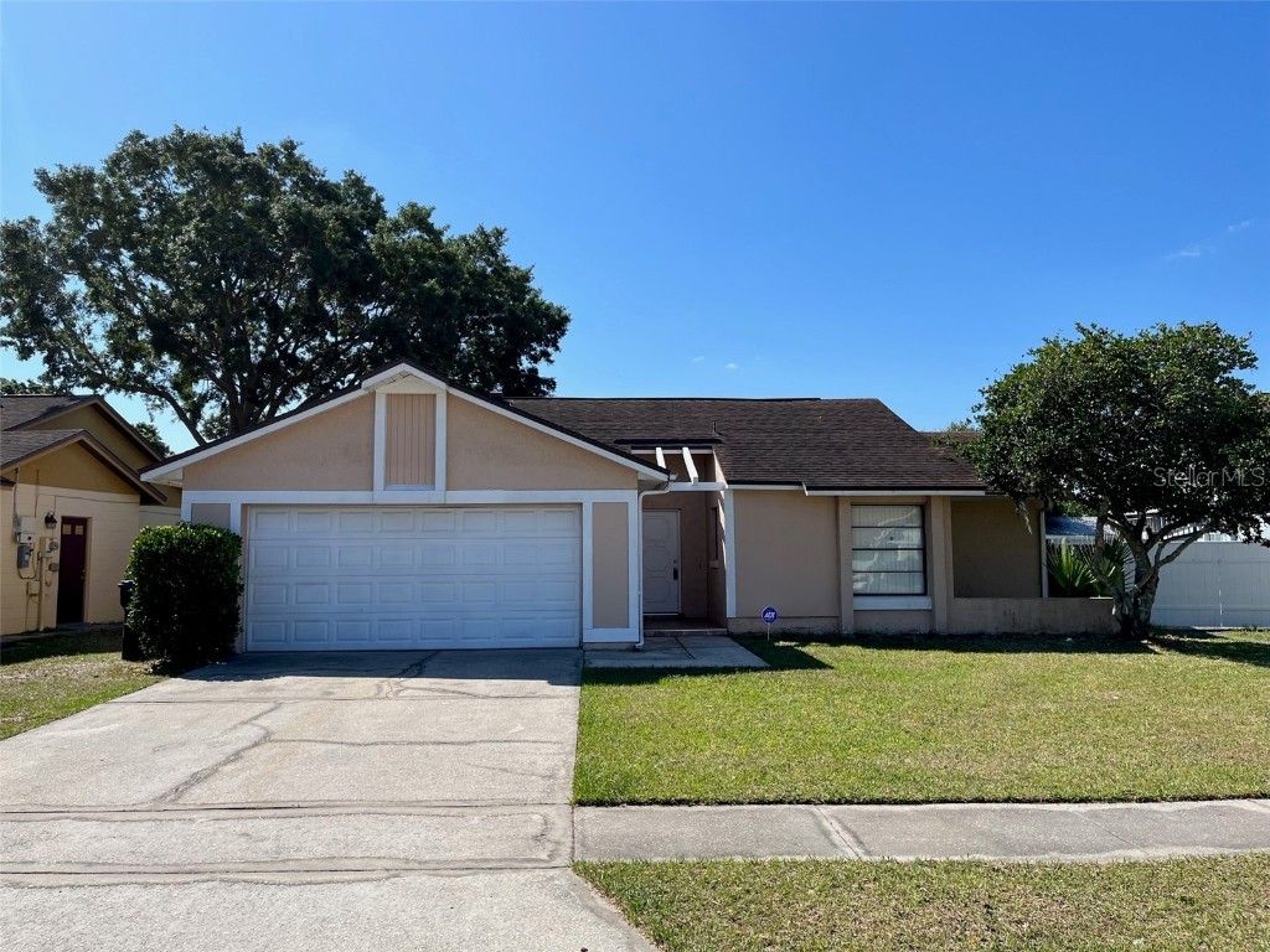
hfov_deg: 67.3
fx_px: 954
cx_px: 635
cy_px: 476
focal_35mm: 26
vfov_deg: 53.1
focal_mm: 5.1
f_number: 1.6
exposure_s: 1/3623
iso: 50
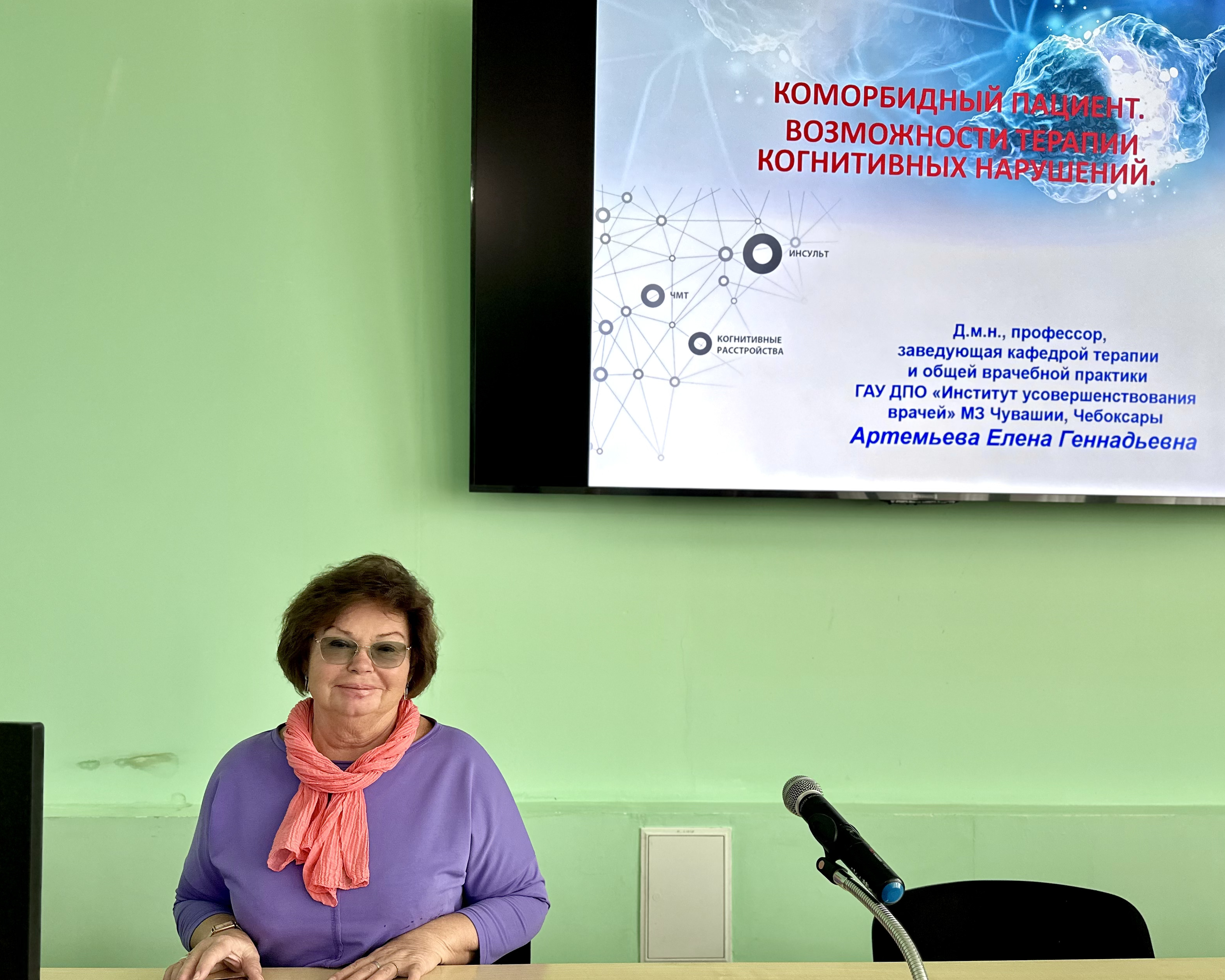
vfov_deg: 48.3
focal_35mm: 30
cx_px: 602
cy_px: 567
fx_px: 1088
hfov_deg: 58.8
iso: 160
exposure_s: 1/120
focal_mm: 6.86
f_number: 1.78
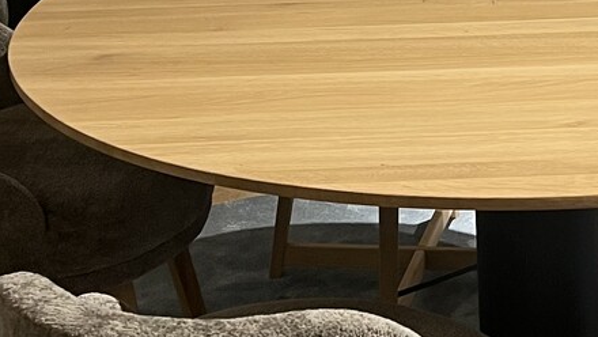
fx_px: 1634
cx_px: 510
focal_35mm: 103
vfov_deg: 11.7
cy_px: 57
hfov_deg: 20.4
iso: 80
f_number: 1.5
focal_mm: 5.7
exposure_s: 1/50
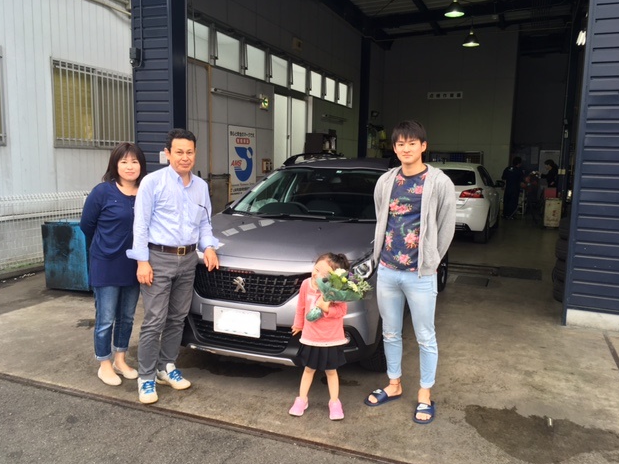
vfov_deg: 46.8
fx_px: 536
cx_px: 312
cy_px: 228
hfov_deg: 60.0
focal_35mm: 30
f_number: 2.2
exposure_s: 1/120
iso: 32
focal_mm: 4.15
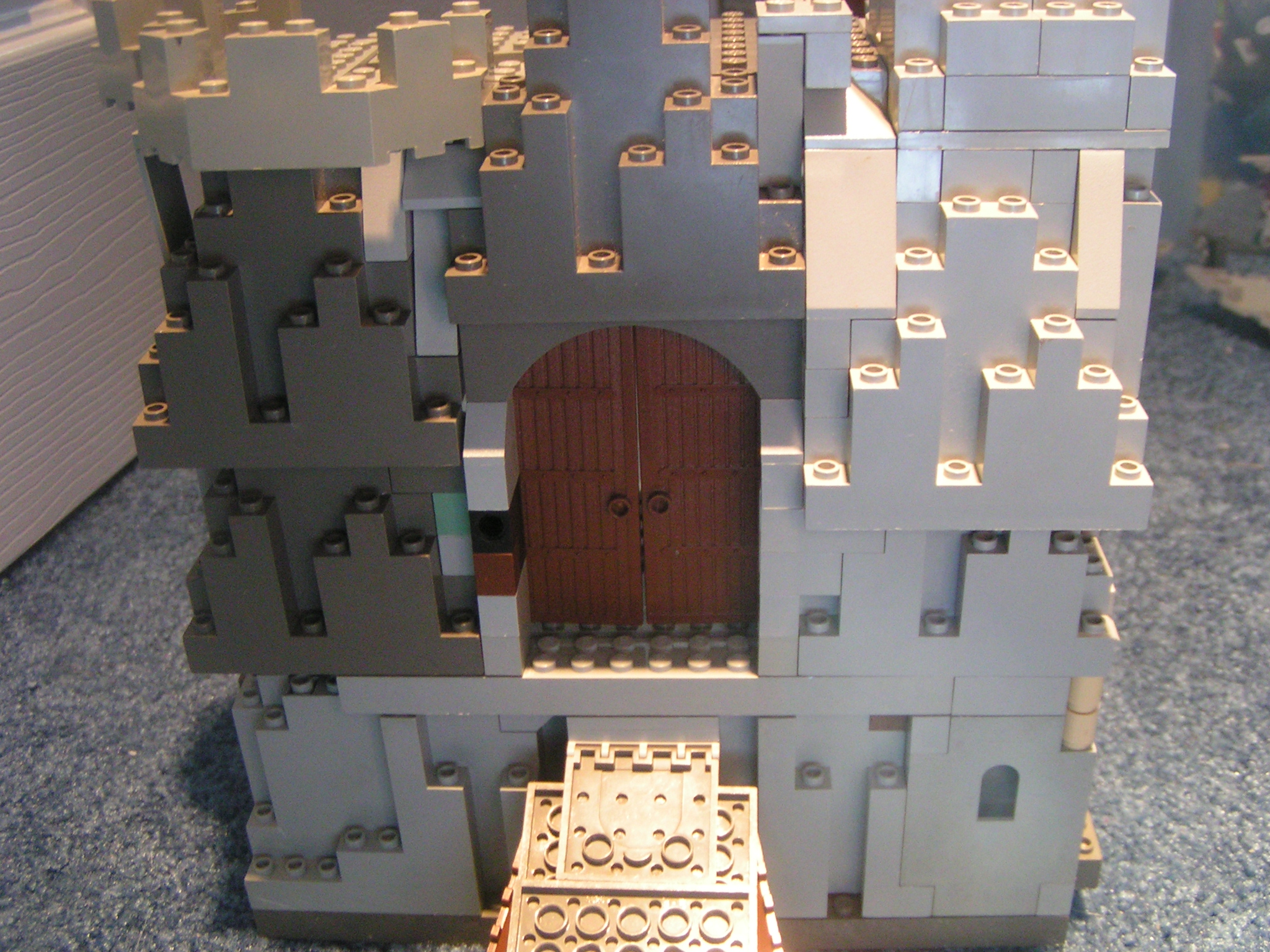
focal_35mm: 38
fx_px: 1394
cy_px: 476
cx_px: 635
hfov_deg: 49.0
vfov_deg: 37.7
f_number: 2.8
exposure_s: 1/25
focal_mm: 5.8
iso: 200
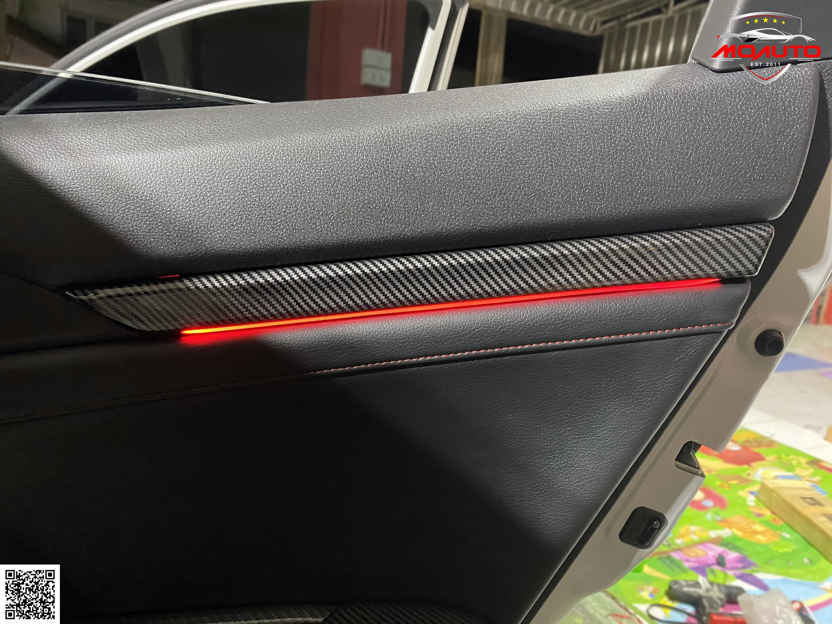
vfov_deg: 53.1
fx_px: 625
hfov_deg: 67.3
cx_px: 416
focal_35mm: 26
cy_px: 312
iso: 640
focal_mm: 4.25
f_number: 1.8
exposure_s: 1/25
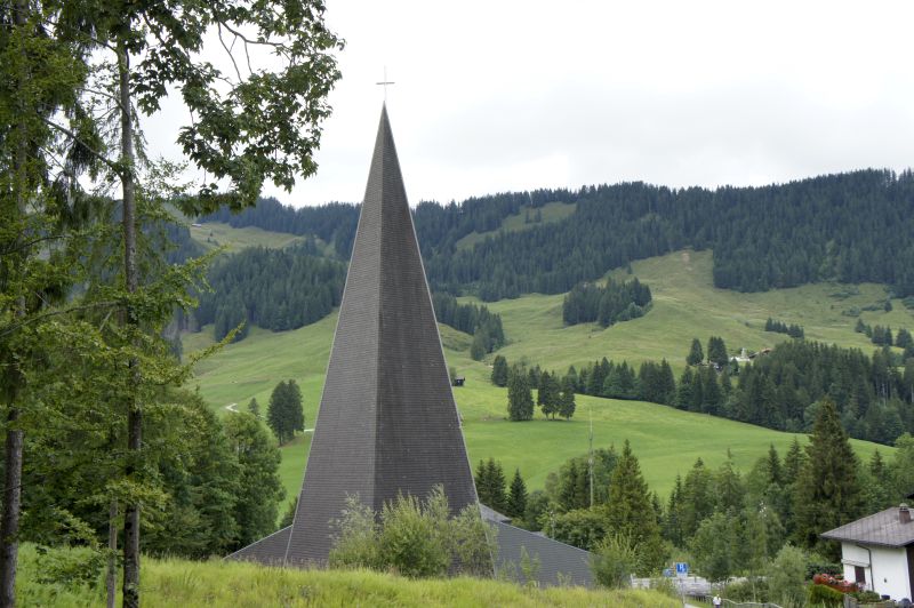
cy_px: 304
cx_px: 457
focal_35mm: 44
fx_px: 1103
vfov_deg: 30.8
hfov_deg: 45.0
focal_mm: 29
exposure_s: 1/160
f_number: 7.1
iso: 200
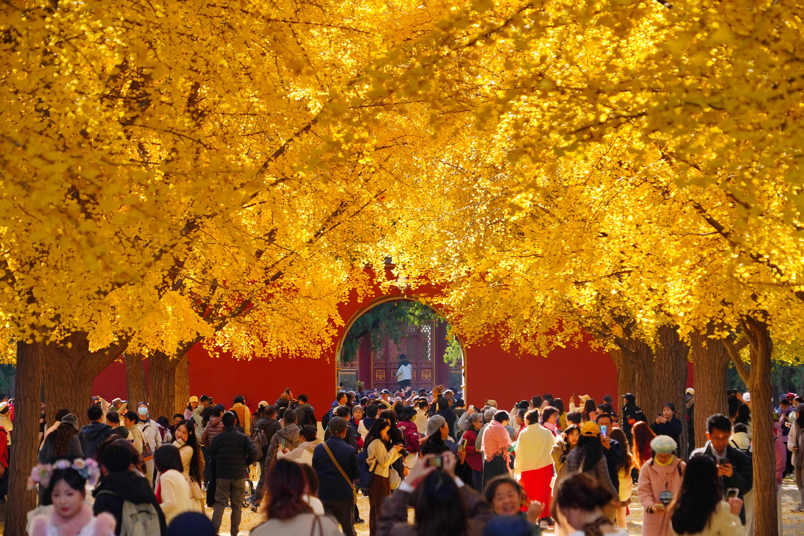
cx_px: 402
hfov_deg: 13.1
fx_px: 3506
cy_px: 268
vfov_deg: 8.7
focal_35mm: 157
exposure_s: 1/400
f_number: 7.1
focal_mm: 157
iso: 500
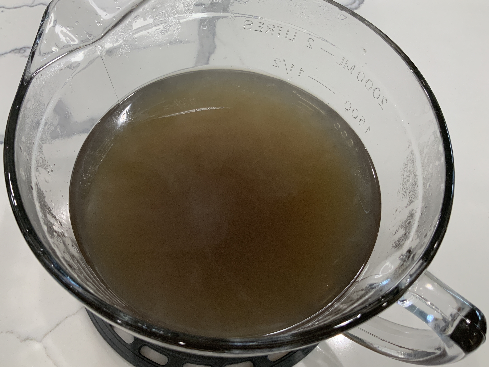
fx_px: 466
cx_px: 226
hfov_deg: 55.3
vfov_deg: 42.9
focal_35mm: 33
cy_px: 178
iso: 64
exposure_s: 1/120
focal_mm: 3
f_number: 1.8
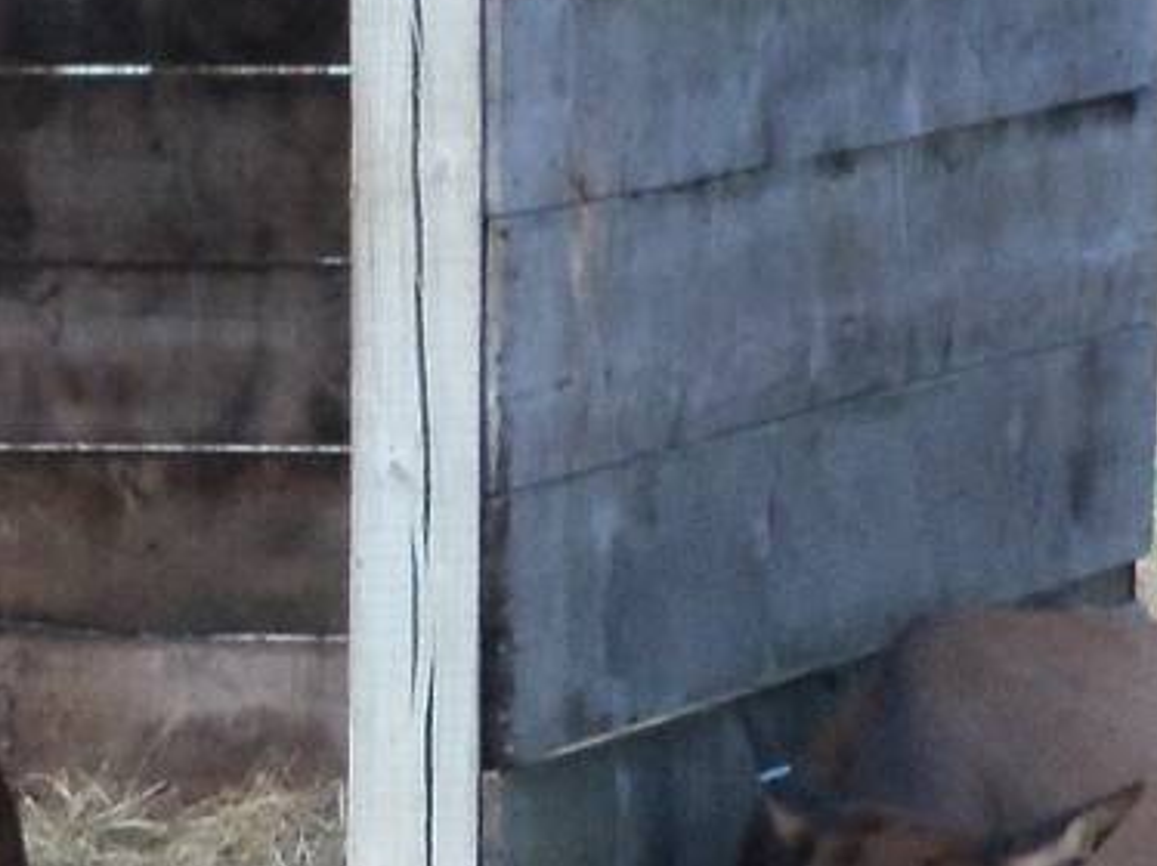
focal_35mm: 599
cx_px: 340
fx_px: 20008
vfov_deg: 2.5
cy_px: 1163
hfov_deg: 3.3
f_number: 5.7
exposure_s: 1/160
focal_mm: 25.3
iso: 160
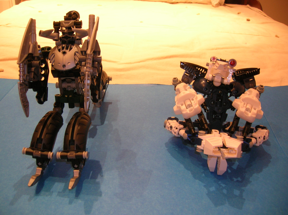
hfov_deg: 54.0
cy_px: 108
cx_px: 144
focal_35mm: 34
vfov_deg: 41.7
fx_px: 283
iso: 78
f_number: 2.9
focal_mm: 5.7
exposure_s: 1/4.3
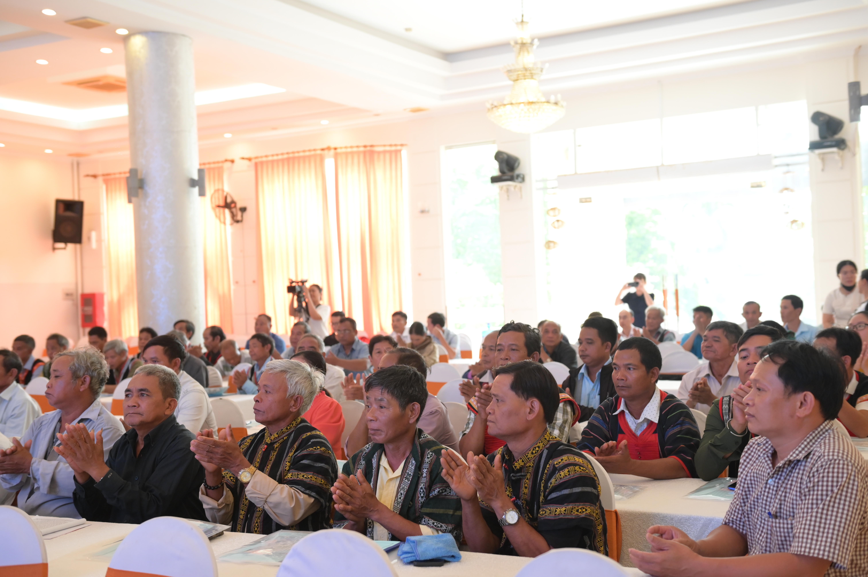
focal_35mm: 45
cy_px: 288
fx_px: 1084
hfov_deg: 43.6
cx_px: 434
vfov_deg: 29.8
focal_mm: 45
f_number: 3.5
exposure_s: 1/250
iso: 2000
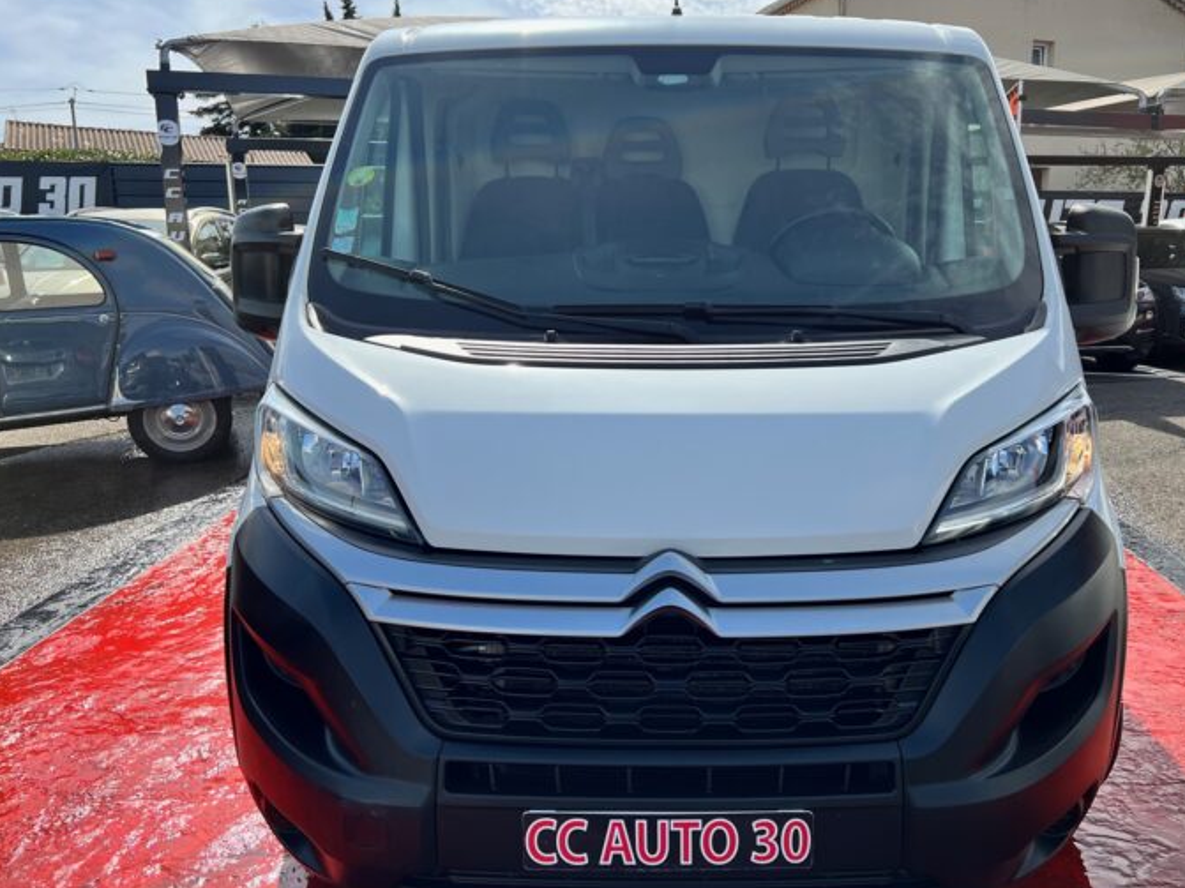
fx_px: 1061
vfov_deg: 45.4
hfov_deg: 58.2
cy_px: 447
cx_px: 671
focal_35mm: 31
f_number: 1.5
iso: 50
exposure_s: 1/2762
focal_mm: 5.7
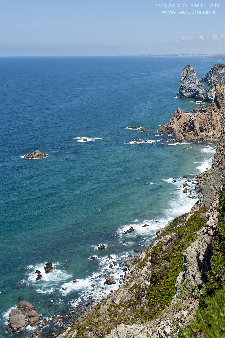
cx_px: 112
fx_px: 470
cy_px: 169
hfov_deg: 26.9
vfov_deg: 39.6
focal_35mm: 50
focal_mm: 50
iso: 100
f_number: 5.6
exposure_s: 1/640
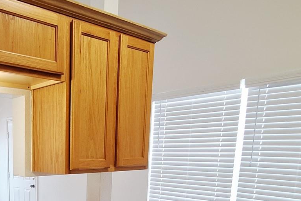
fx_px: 301
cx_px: 51
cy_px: 211
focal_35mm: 36
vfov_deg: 33.1
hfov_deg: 49.3
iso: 80
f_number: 2.2
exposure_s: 1/40
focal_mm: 1.74
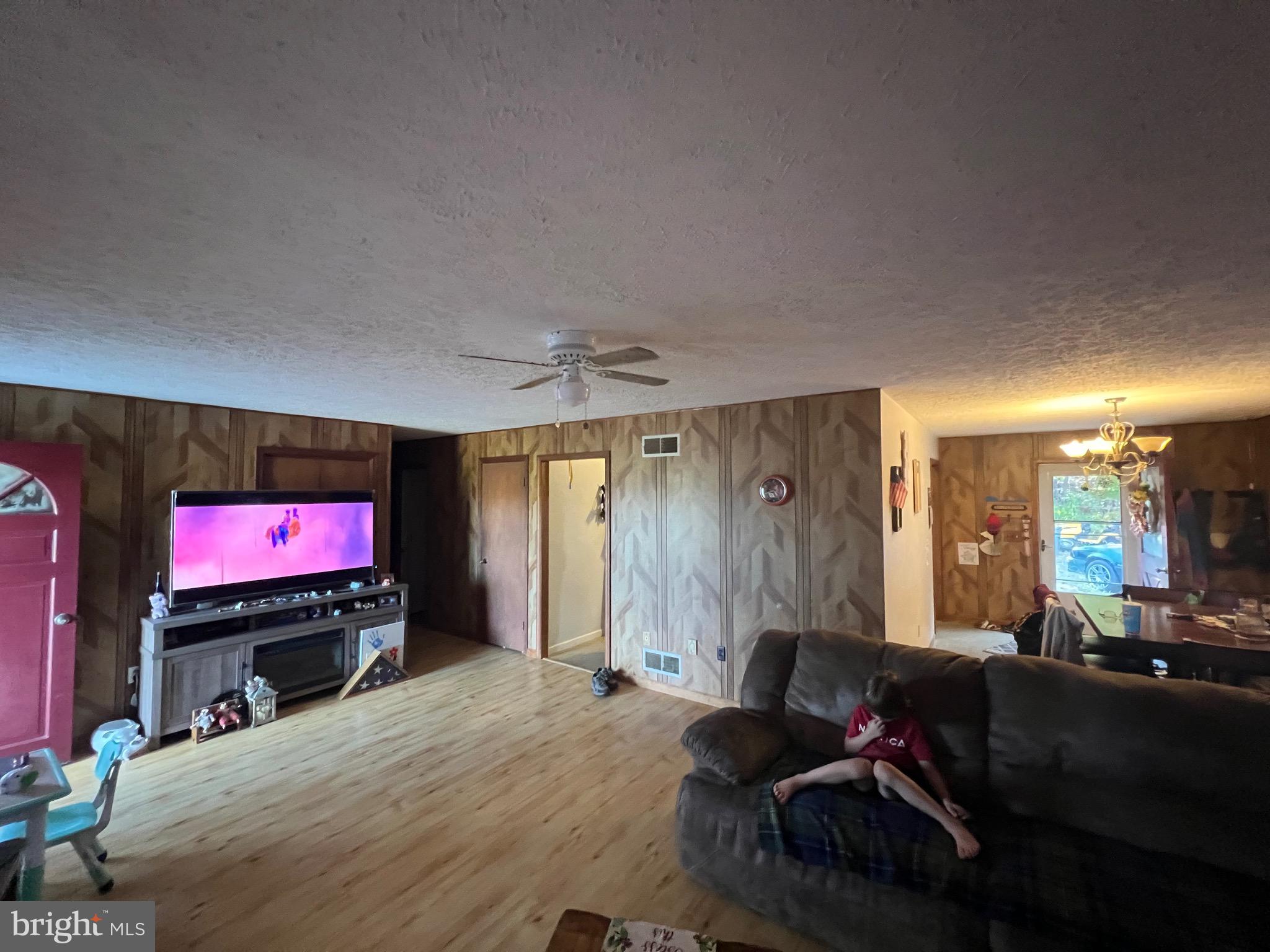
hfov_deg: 106.2
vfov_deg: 89.9
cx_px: 635
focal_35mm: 13
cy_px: 476
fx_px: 477
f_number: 1.8
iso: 800
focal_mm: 1.57
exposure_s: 1/60
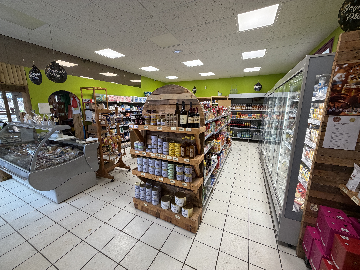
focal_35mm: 14
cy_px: 135
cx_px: 180
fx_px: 146
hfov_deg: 102.1
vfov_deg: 85.7
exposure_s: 1/100
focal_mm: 2.22
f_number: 2.2
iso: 200
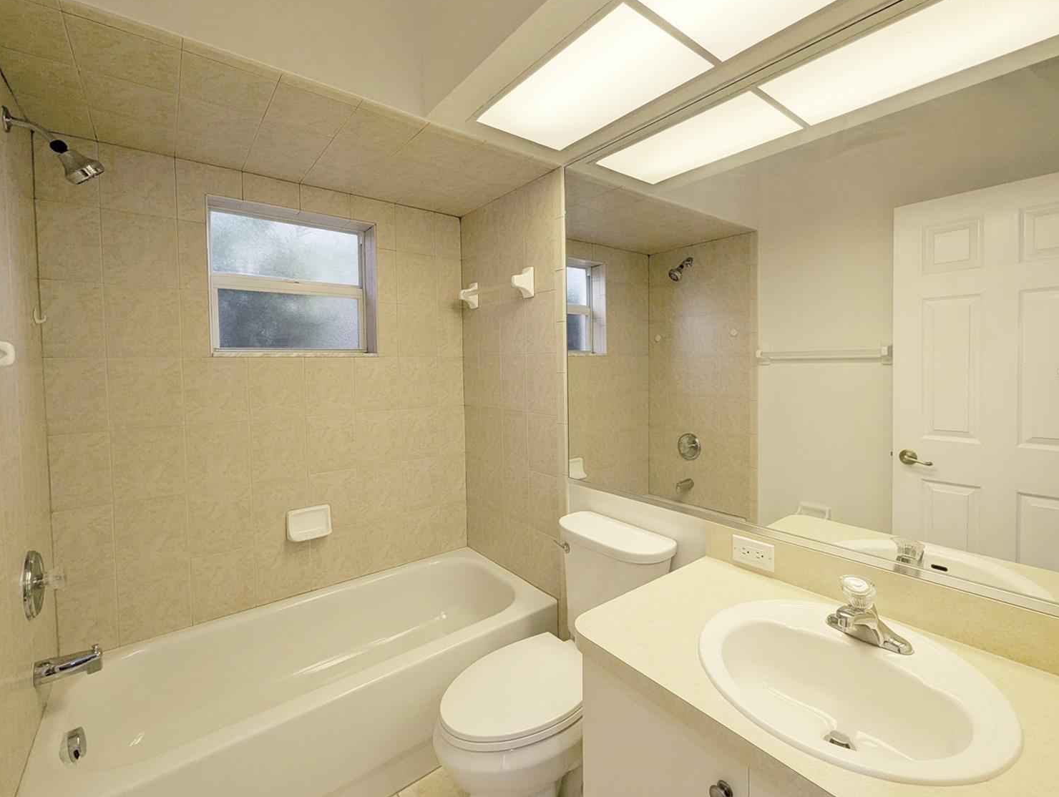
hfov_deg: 101.9
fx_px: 429
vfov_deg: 85.7
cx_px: 555
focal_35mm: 14
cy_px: 374
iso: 30
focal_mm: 1.95
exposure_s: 1/120
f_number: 2.2
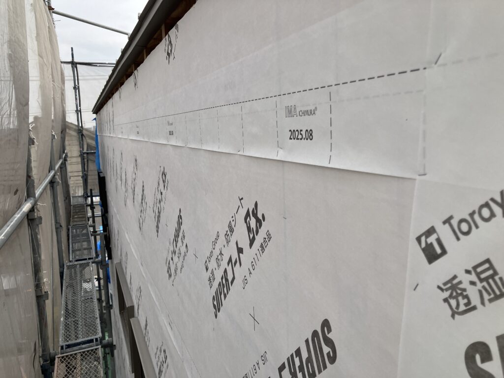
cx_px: 252
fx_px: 408
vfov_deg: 49.7
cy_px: 189
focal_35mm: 28
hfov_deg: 63.4
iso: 32
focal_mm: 3.99
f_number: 1.8
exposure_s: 1/592
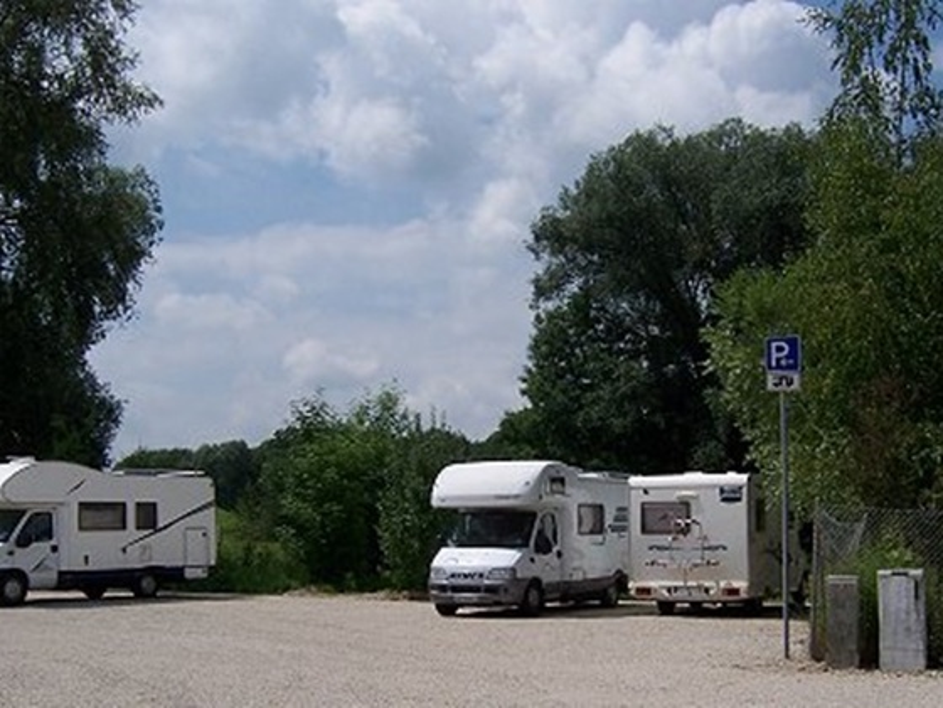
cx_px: 472
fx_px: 899
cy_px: 354
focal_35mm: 33
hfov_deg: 55.4
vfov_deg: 42.9
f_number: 5.6
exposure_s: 1/1000
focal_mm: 5.5
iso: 80
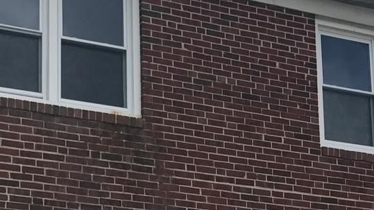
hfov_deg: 18.4
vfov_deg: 10.2
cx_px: 261
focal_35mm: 116
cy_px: 290
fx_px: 1150
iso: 20
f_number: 1.8
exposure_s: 1/1597
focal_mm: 3.99
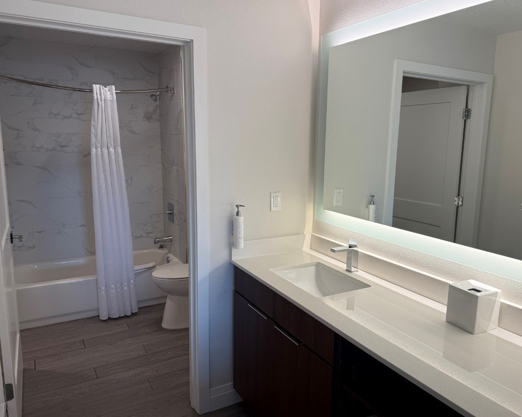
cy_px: 206
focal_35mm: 26
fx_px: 402
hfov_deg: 65.9
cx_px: 284
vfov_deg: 54.9
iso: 100
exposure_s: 1/184
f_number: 1.78
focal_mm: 6.76
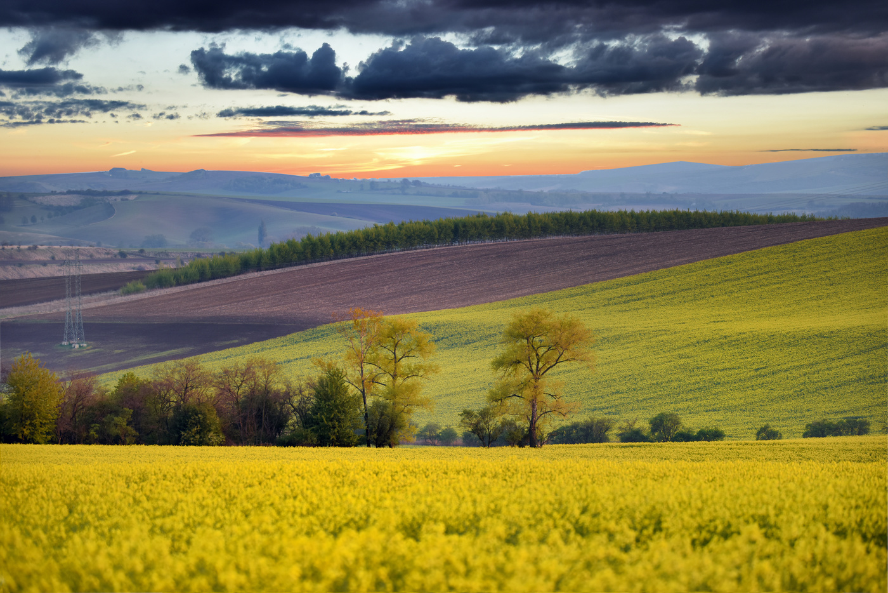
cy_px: 296
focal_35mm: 170
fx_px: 4194
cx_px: 444
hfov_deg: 12.1
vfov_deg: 8.1
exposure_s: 1/160
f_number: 6.3
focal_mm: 170
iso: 500
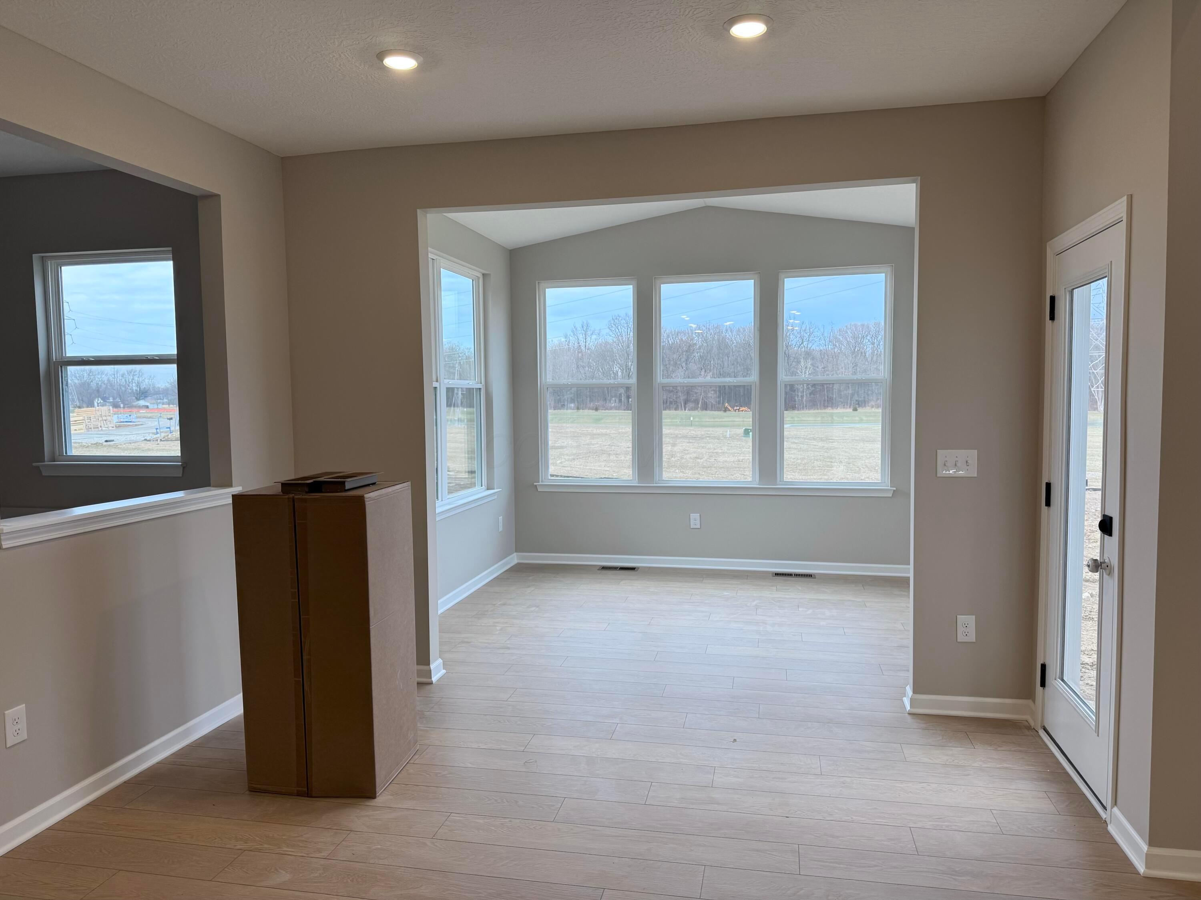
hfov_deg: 71.6
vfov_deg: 56.8
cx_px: 600
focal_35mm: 24
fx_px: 833
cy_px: 450
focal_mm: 6.76
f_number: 1.78
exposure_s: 1/177
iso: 64
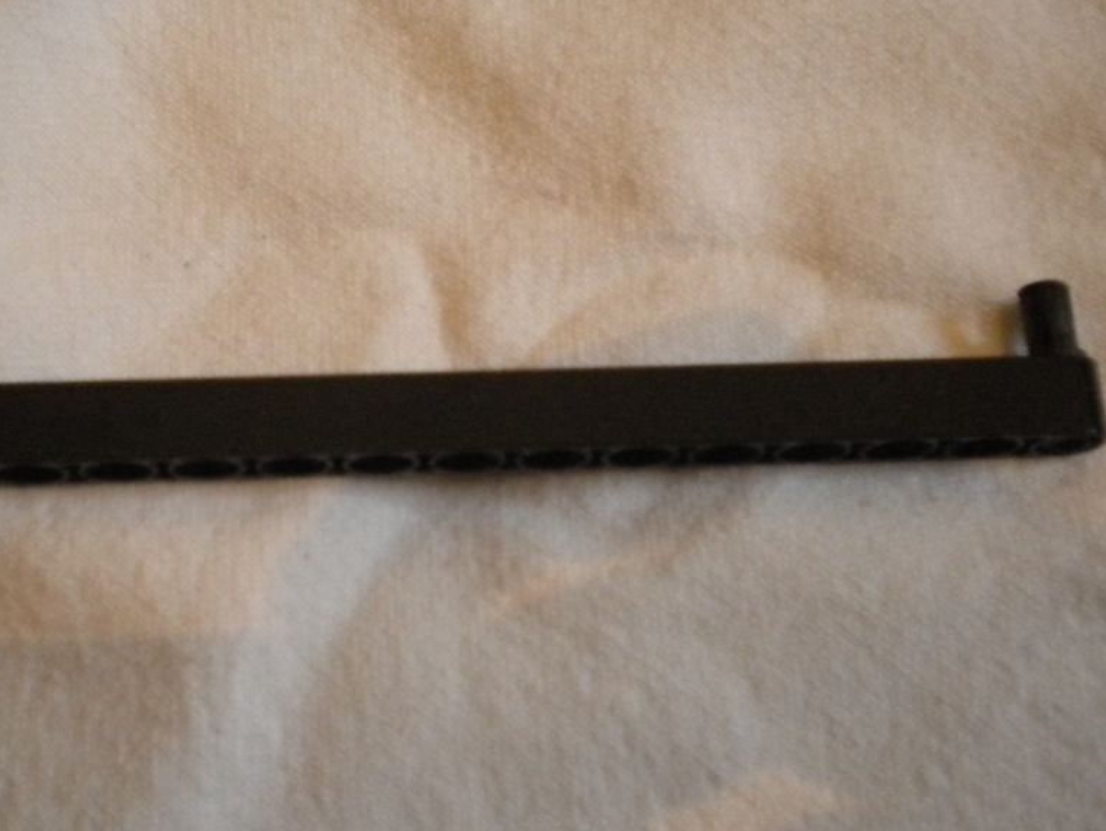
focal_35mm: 55
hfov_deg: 34.7
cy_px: 392
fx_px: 1758
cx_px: 413
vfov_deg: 26.6
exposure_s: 1/63
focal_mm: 7.4
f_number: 3.5
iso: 800
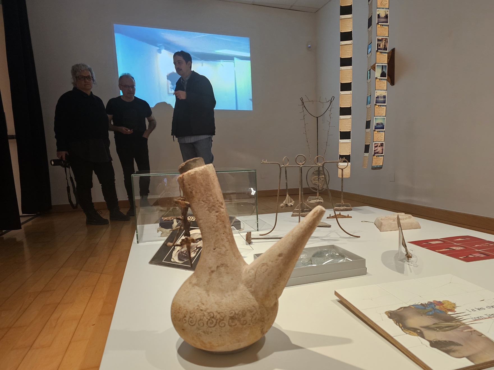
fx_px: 328
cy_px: 185
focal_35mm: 23
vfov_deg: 58.9
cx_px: 247
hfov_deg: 73.9
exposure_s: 1/143
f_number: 1.7
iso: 400
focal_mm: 6.3
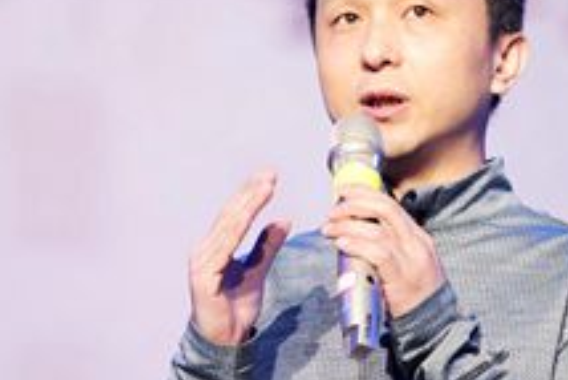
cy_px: 130
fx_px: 8857
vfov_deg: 2.5
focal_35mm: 561
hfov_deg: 3.7
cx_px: 212
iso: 125
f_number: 2.8
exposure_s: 1/60
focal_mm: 200
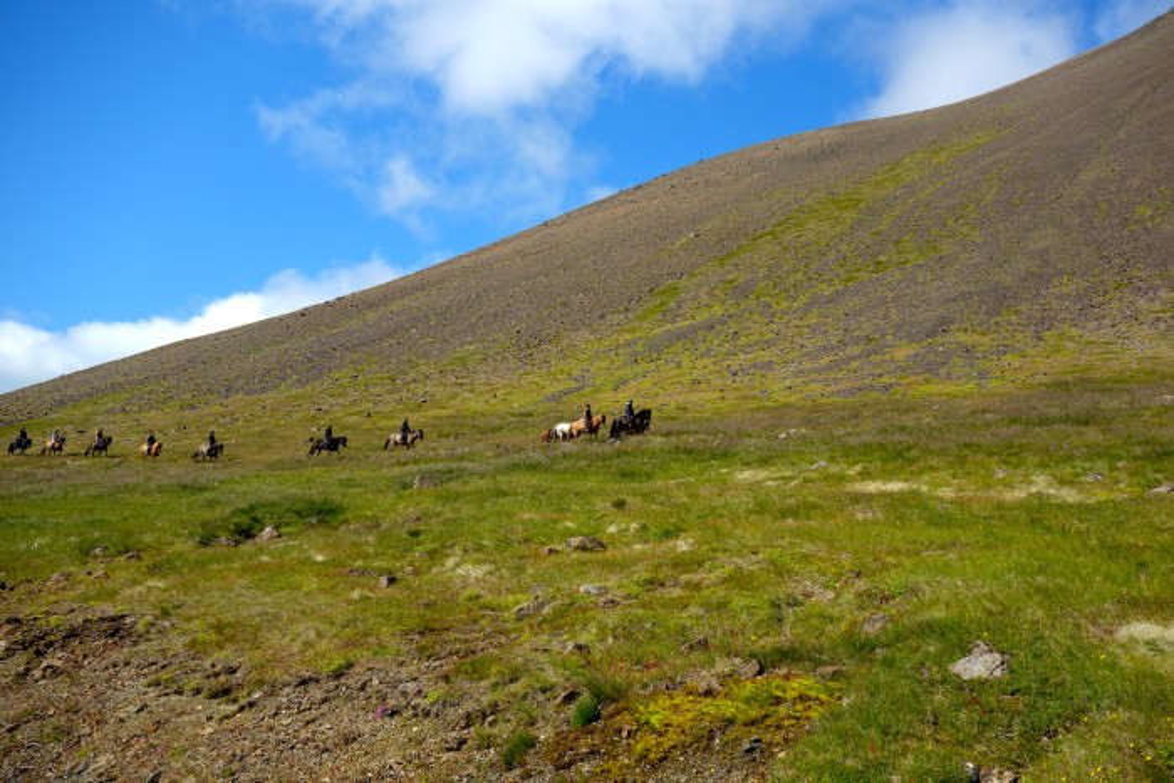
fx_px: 1207
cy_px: 392
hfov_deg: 51.9
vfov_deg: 36.0
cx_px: 587
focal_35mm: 37
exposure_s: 1/500
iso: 125
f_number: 5.6
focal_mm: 13.9
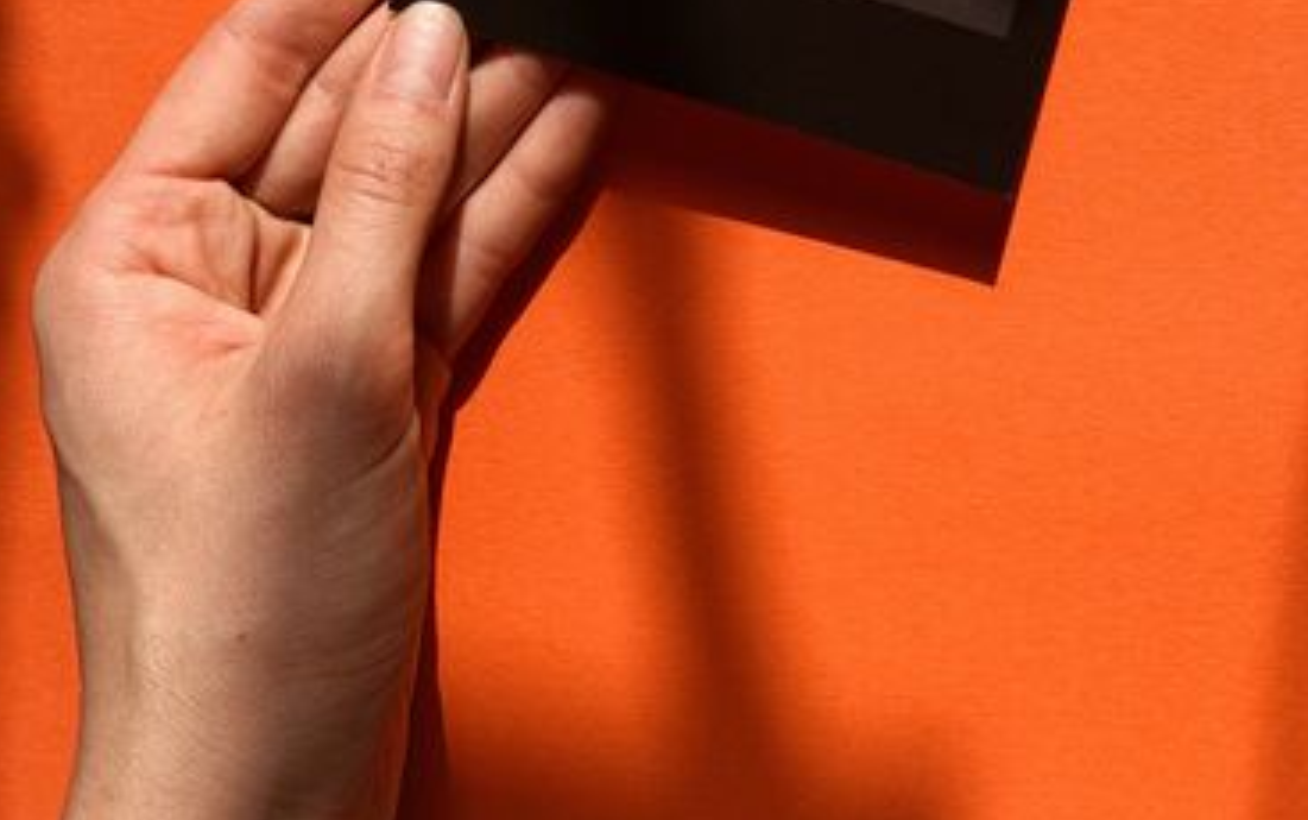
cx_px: 741
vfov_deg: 23.7
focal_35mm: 48
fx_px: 1712
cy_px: -250
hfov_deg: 41.7
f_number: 1.8
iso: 25
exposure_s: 1/687
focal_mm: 4.25
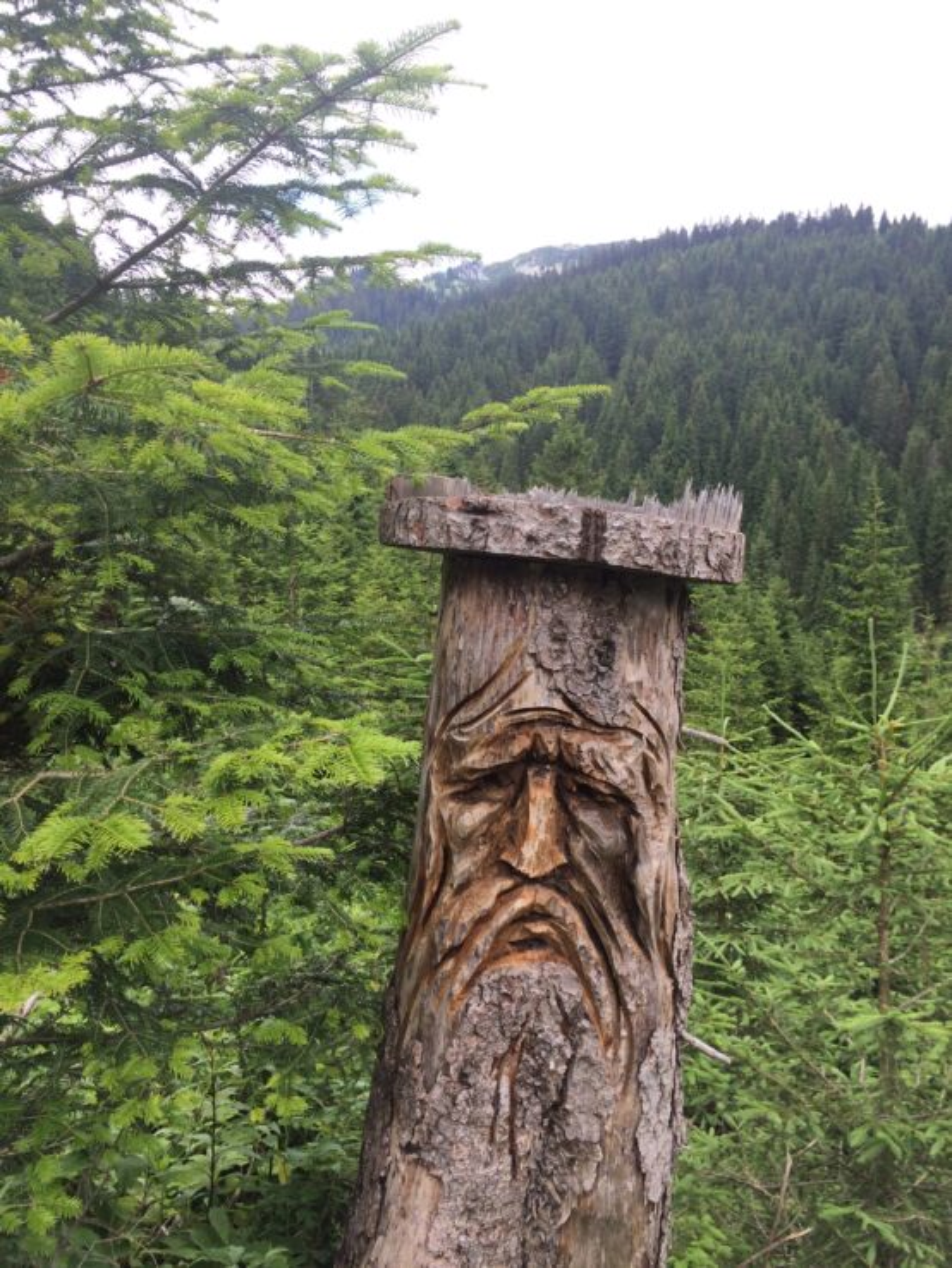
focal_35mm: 29
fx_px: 1063
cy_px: 634
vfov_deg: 61.6
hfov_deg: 48.3
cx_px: 476
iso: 32
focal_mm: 4.15
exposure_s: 1/451
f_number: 2.2
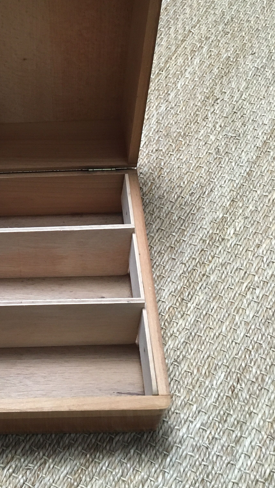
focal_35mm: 42
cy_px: 177
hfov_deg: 27.4
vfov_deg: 47.8
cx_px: 34
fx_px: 544
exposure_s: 1/33
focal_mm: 4.15
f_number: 2.2
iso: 200
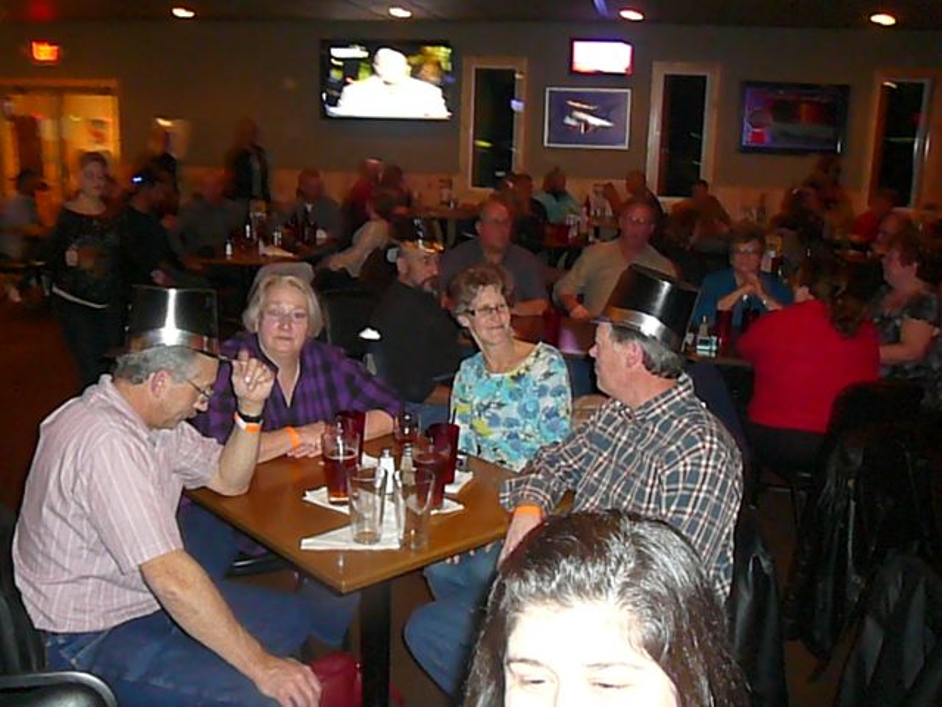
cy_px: 354
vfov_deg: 40.7
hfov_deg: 52.6
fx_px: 952
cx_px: 471
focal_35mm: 35
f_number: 2.8
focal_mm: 5.2
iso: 800
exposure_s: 1/15
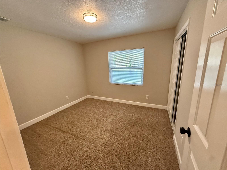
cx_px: 114
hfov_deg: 102.1
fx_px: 92
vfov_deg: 85.7
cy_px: 85
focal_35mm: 14
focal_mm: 2.22
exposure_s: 1/120
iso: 400
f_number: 2.2
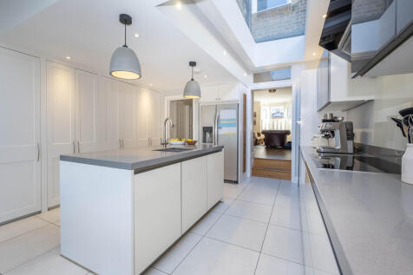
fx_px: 172
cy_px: 138
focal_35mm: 15
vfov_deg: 77.3
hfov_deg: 100.4
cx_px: 206
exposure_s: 1/30
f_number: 6.4
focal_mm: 10
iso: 320
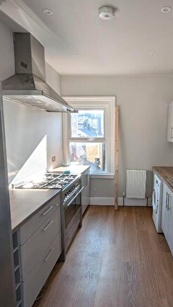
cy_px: 167
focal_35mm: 23
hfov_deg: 48.7
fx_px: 187
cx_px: 115
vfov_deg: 78.5
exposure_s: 1/161
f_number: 2.2
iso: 45
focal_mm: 1.95
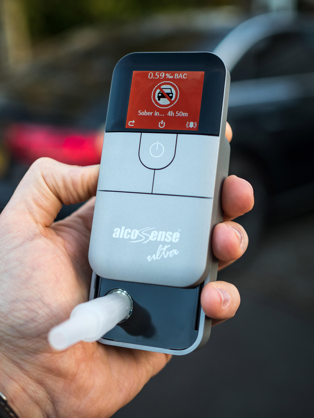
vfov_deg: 38.2
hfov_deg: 29.1
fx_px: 605
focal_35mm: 50
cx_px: 157
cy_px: 209
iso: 200
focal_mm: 25
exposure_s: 1/500
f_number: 1.8
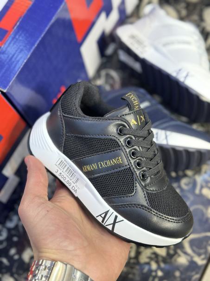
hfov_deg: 30.3
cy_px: 140
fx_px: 388
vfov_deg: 39.7
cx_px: 105
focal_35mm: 48
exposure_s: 1/100
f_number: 1.78
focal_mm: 6.86
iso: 100
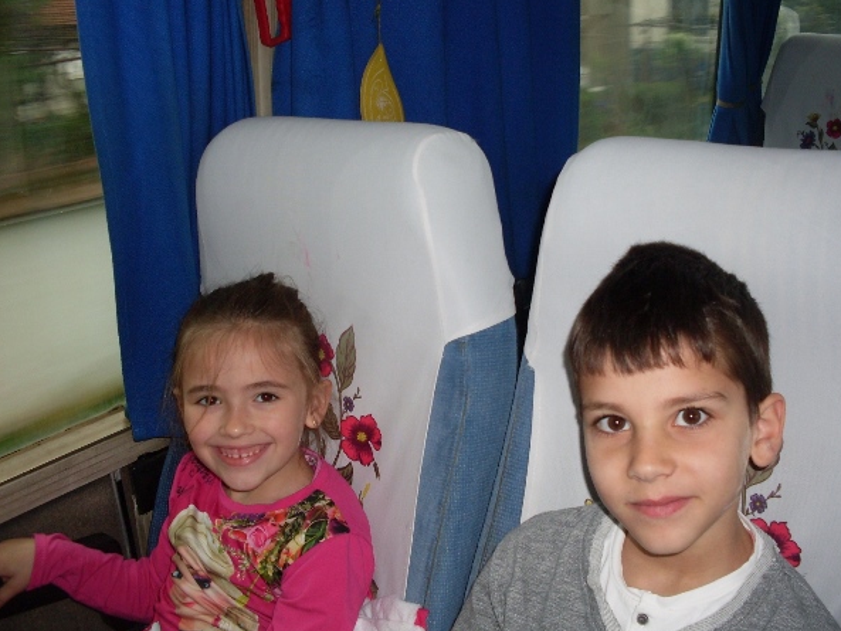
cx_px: 448
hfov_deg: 45.7
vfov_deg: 35.1
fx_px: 996
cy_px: 323
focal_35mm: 41
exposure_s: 1/45
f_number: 2.8
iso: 100
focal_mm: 6.3
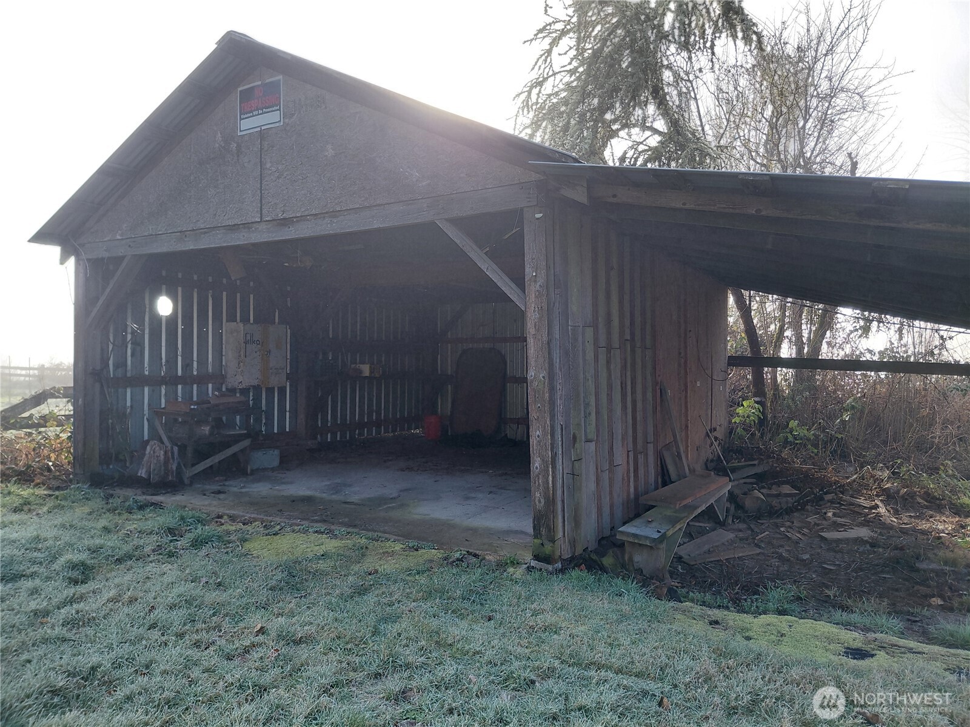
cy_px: 364
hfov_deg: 69.4
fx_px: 701
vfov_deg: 54.9
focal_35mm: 25
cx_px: 485
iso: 50
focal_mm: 4.69
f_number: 1.8
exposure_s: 1/396
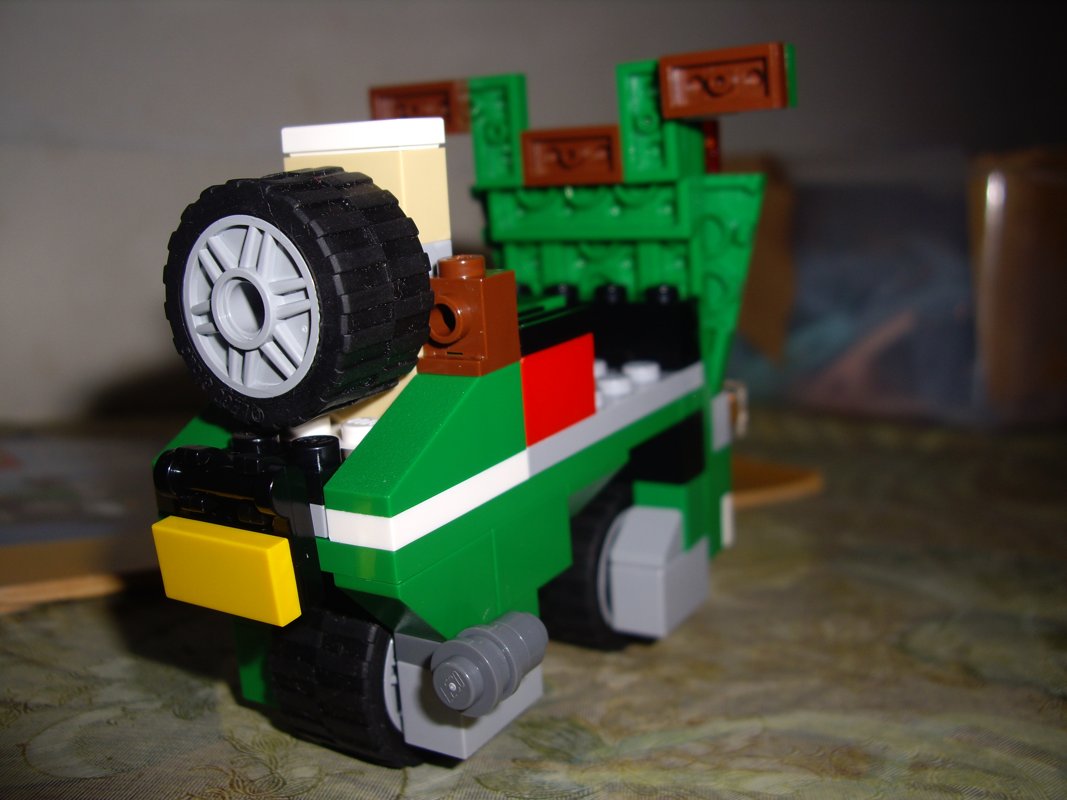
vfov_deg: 37.7
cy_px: 400
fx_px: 1171
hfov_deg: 49.0
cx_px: 534
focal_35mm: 38
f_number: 8
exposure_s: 1/40
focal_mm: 7.9
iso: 64
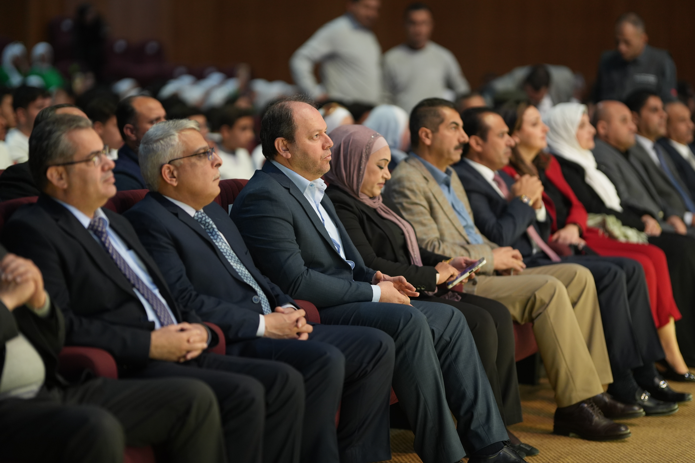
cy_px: 232
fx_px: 2027
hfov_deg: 19.5
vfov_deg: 13.0
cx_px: 348
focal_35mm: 105
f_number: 1.4
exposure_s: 1/640
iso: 1250
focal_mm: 105
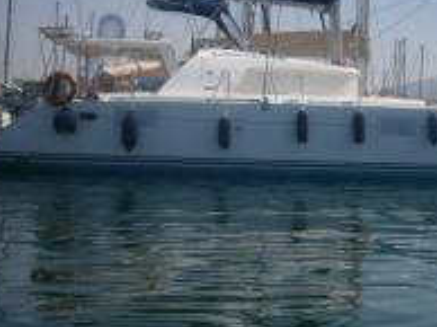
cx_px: 252
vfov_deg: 22.5
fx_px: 820
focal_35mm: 65
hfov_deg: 29.8
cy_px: 120
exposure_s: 1/1600
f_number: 3.1
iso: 80
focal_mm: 6.4
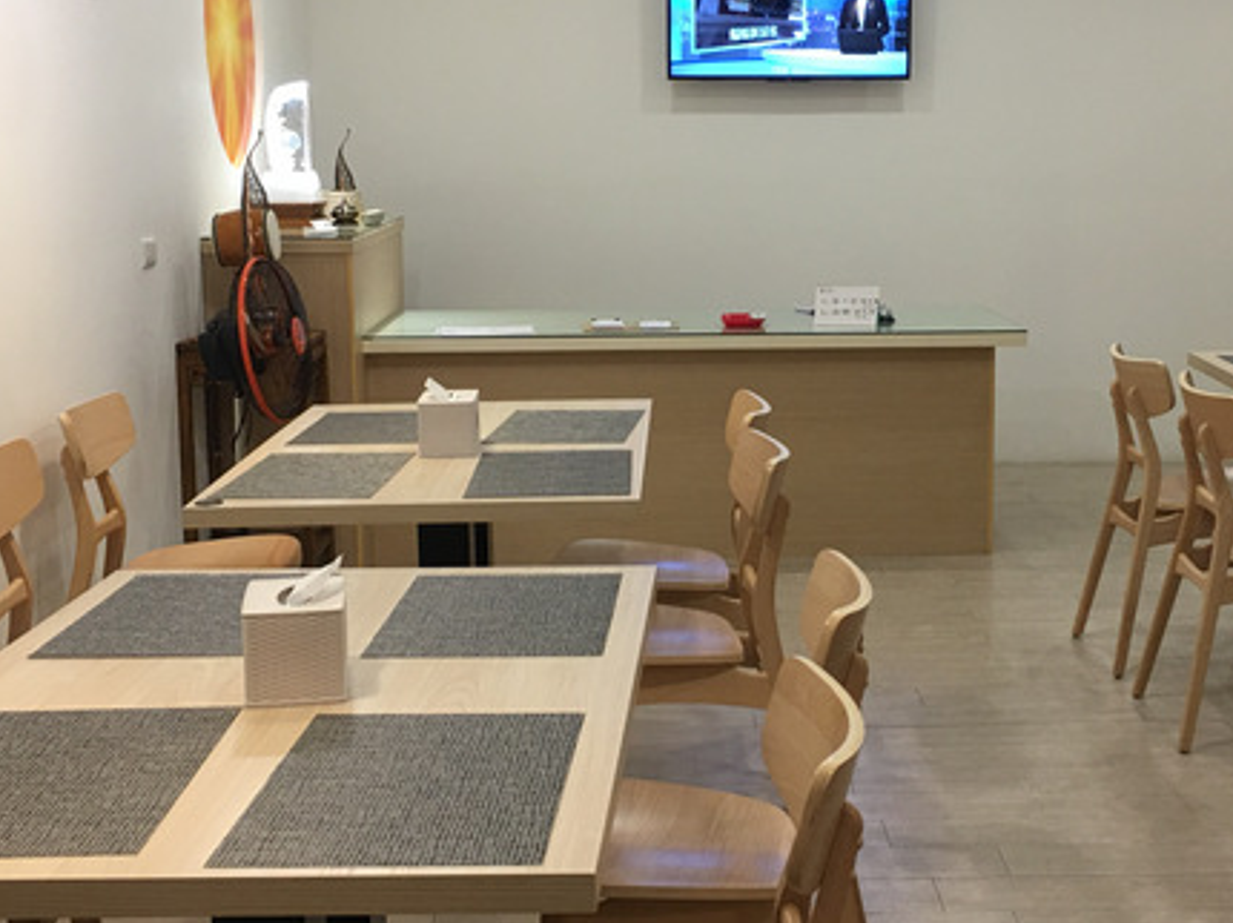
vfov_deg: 27.0
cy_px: 419
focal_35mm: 54
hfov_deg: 35.5
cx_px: 725
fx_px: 1922
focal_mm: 4.15
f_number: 2.2
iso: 32
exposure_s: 1/15
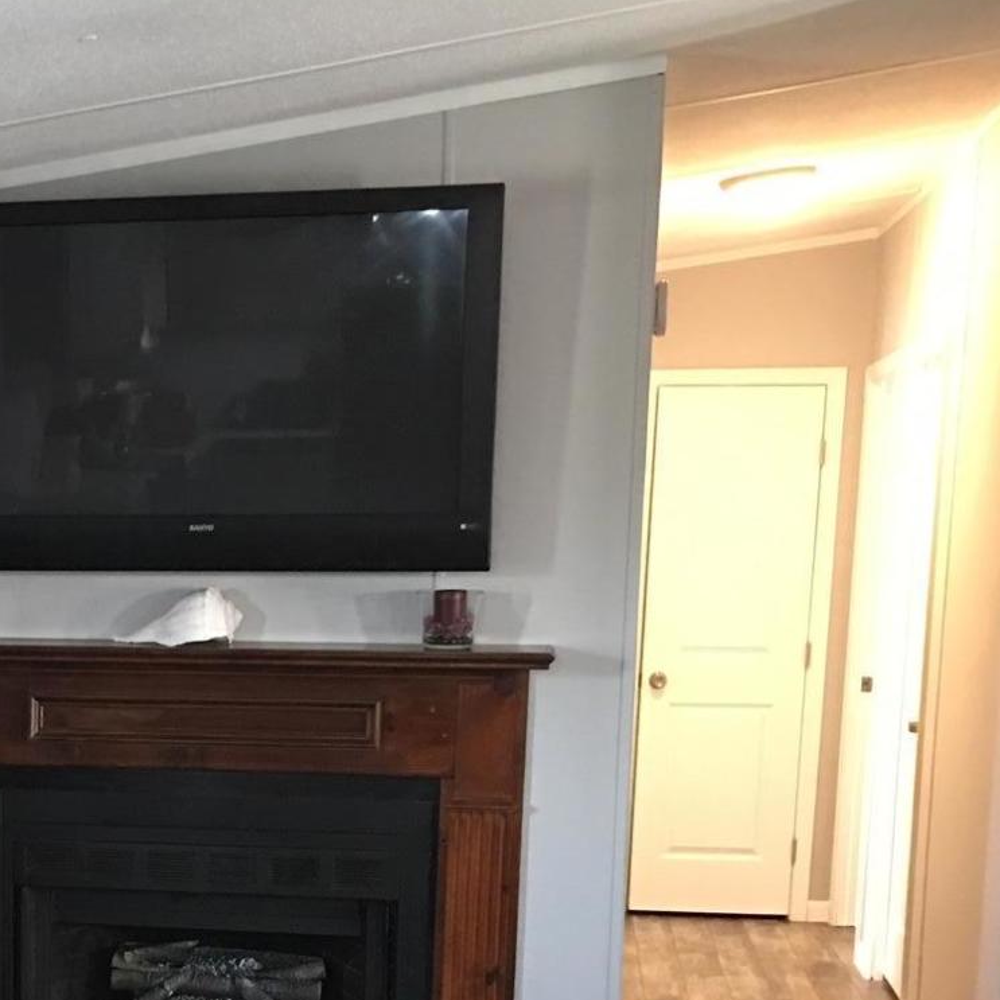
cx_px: 7
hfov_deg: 23.9
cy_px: 923
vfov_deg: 24.2
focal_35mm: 69
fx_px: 2255
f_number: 2.2
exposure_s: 1/4
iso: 50
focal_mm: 4.15
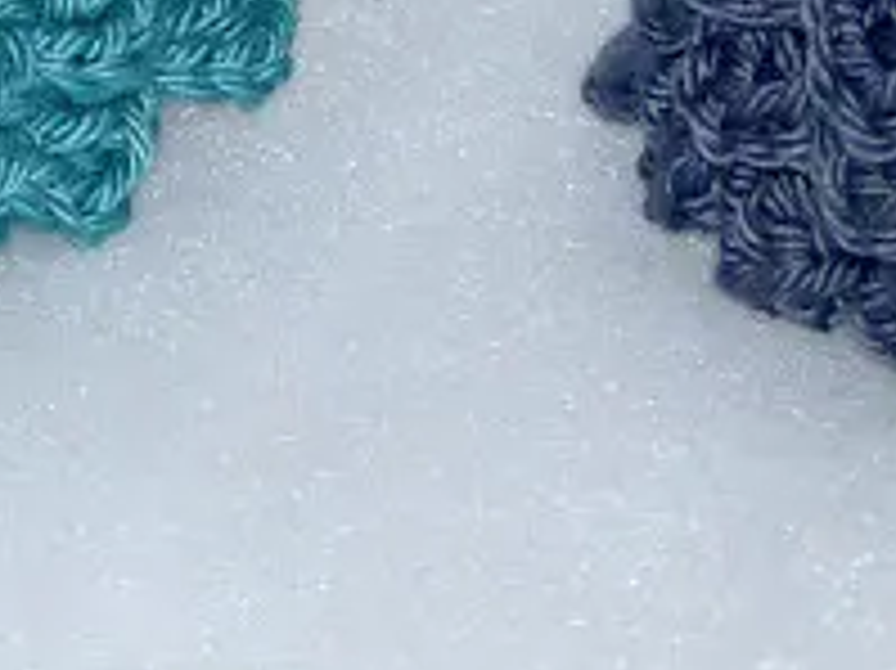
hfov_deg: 4.0
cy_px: -450
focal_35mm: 500
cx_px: -378
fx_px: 12934
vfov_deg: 3.0
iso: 100
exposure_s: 1/60
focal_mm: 17.4
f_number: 2.8
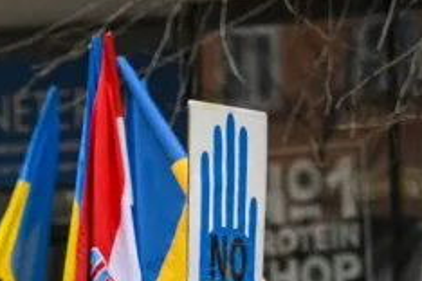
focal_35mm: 390
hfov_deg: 5.3
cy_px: 408
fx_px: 4571
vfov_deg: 3.5
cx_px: -47
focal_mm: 120
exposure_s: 1/1250
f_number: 4
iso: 1600
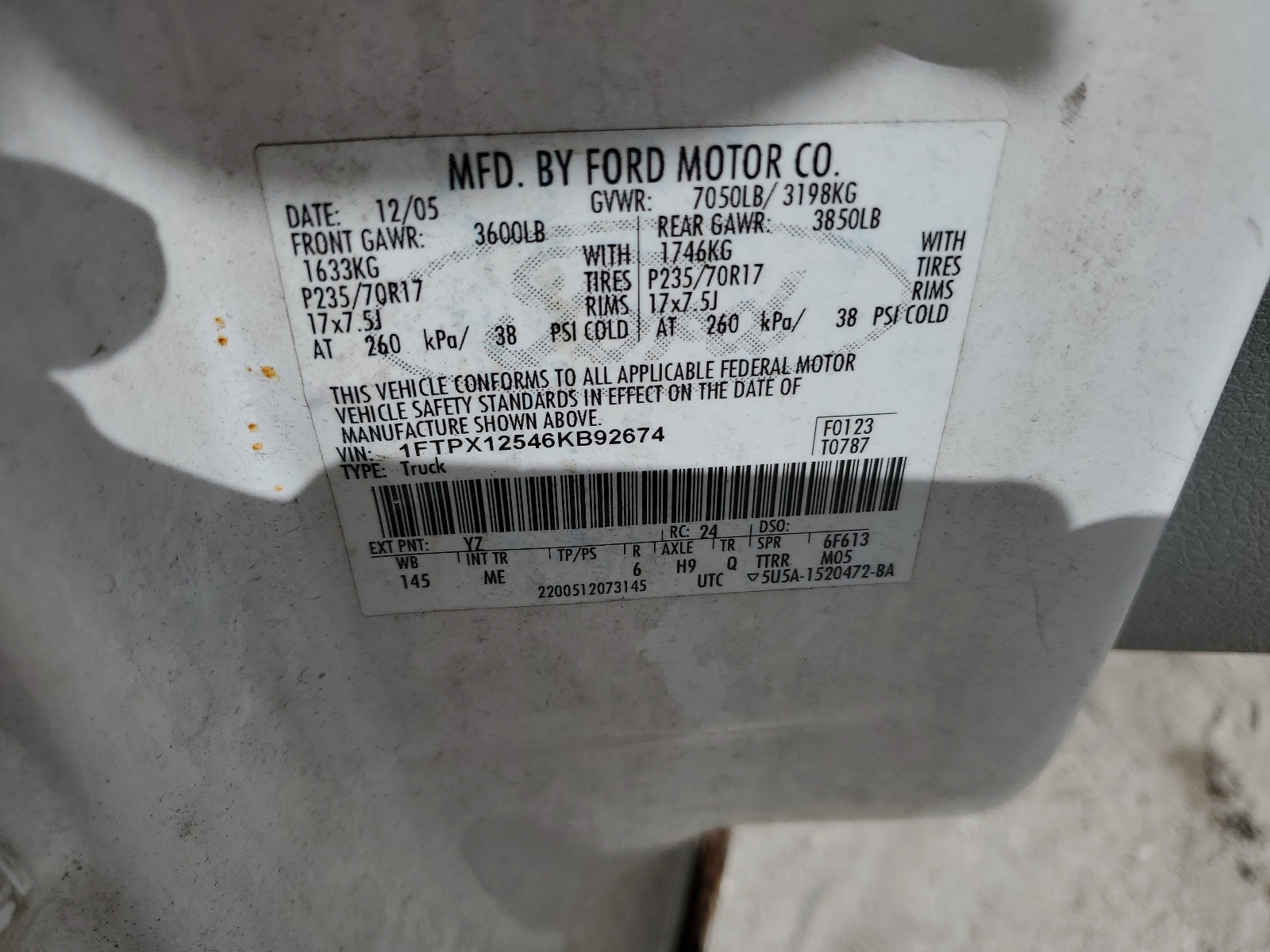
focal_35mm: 26
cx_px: 635
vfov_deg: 53.1
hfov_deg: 67.3
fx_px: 954
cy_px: 476
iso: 51
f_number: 1.5
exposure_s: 1/10000
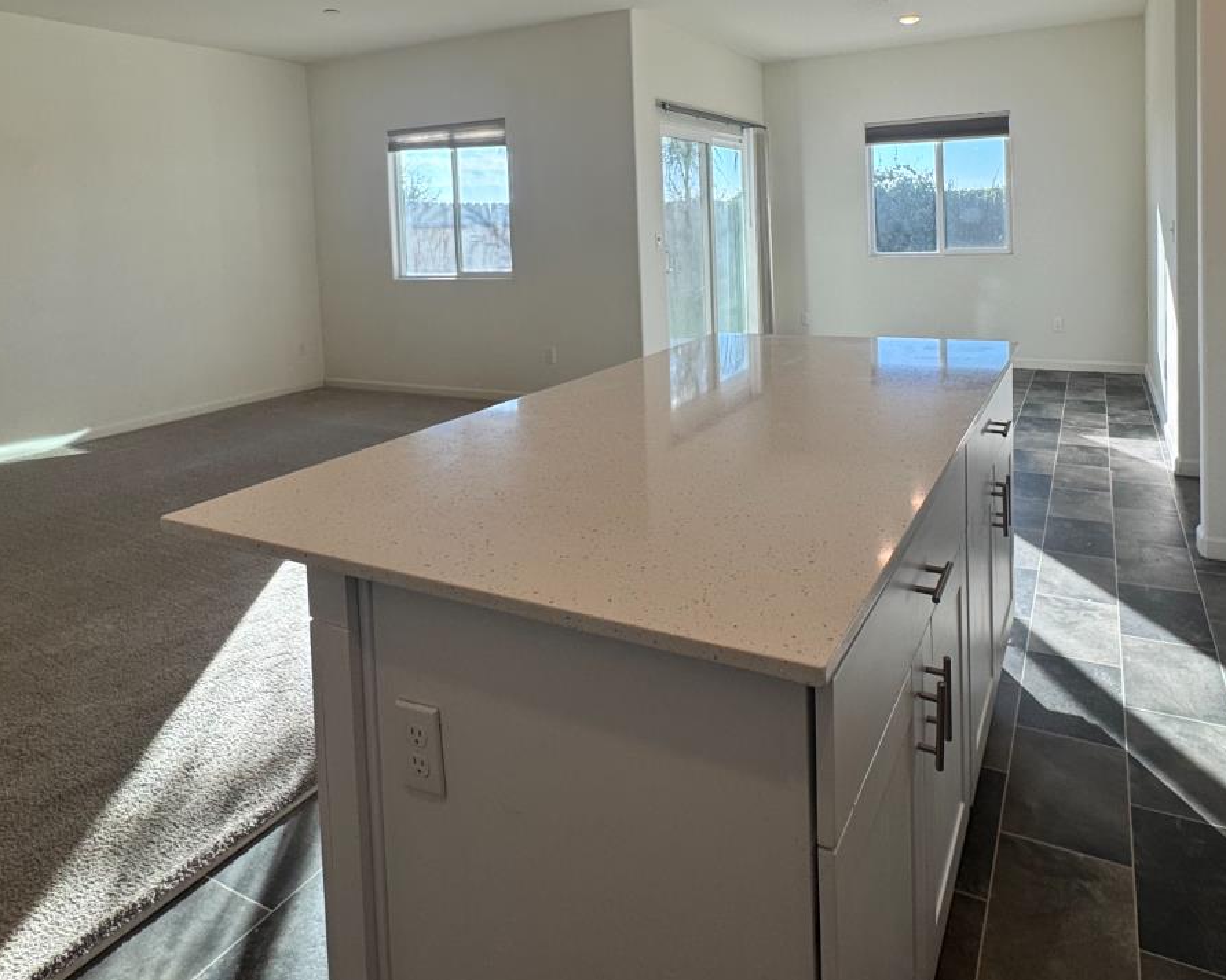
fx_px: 835
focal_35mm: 23
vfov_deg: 58.0
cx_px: 667
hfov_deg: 72.4
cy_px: 256
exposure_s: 1/224
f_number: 2.2
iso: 40
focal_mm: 2.22
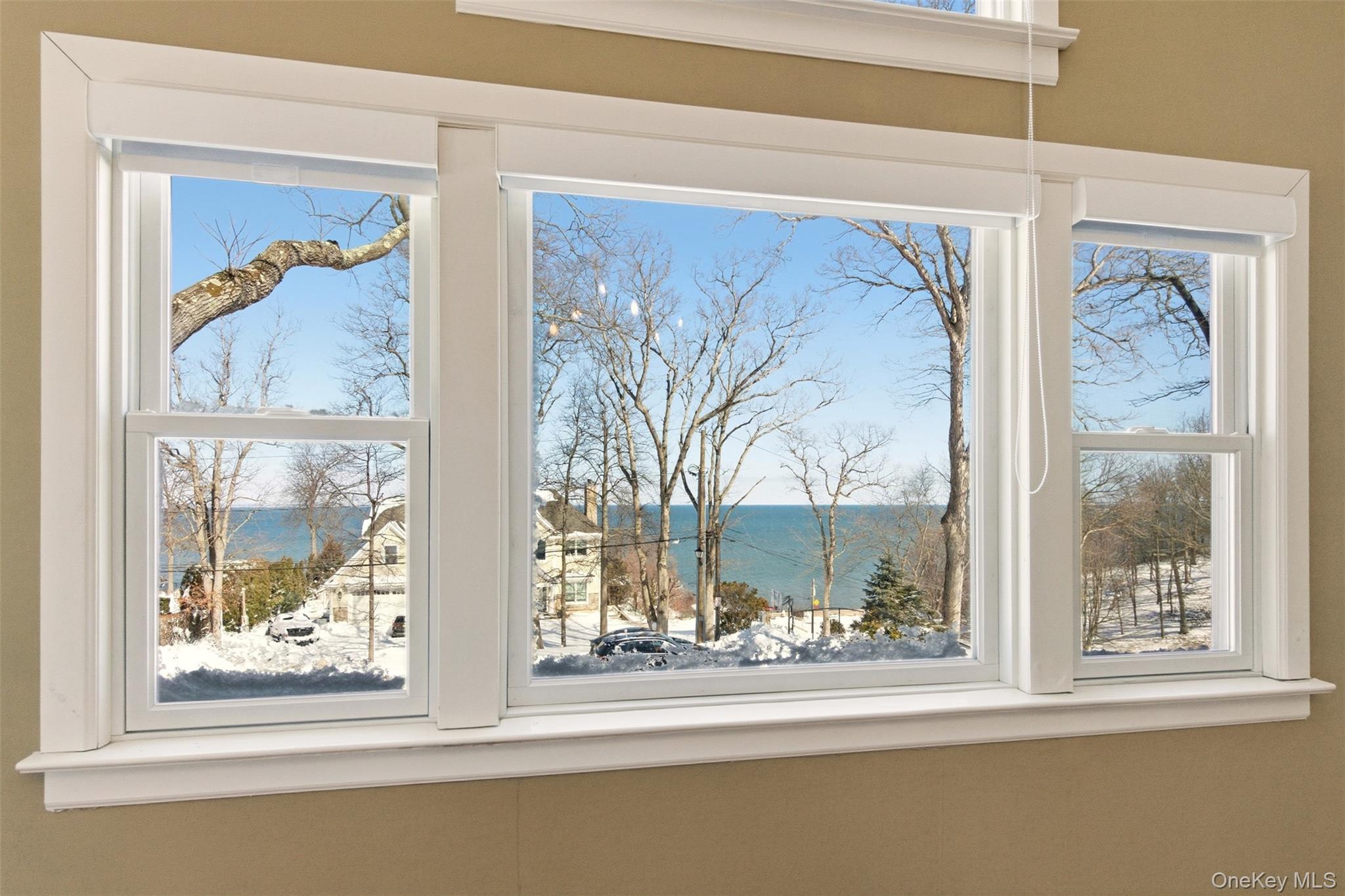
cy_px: 448
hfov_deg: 90.0
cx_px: 672
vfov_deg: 67.4
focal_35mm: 18
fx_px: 672
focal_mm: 18
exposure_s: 1/1000
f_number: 9
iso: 250
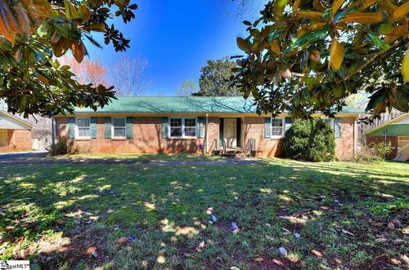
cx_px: 204
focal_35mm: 16
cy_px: 135
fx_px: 181
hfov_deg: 96.9
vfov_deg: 73.5
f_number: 11
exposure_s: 1/80
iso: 400
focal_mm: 16
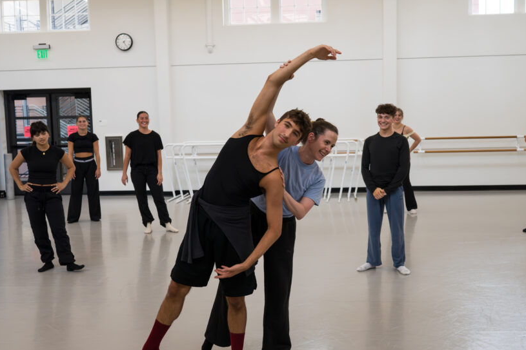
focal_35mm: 44
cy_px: 183
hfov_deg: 44.5
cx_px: 283
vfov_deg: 30.5
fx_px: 643
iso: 800
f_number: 5
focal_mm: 35
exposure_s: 1/400
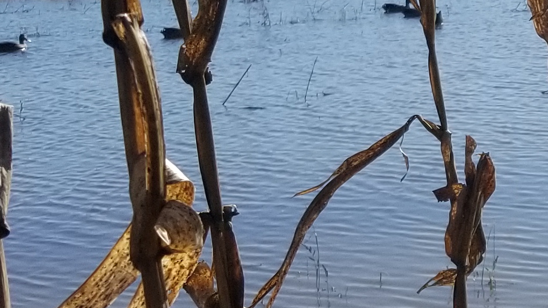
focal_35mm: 121
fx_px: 1758
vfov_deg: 10.0
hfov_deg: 16.4
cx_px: 780
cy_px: 37
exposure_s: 1/3824
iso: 50
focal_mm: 4.25
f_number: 1.7
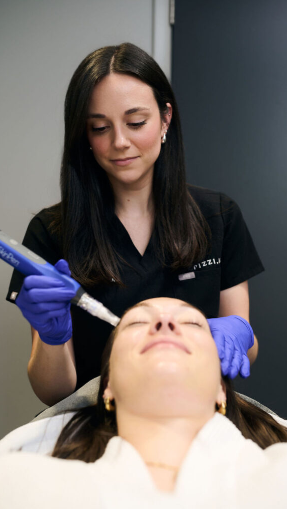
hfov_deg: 32.0
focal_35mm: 37
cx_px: 151
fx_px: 501
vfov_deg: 54.0
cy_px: 256
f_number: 2.8
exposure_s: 1/125
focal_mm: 35
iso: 320
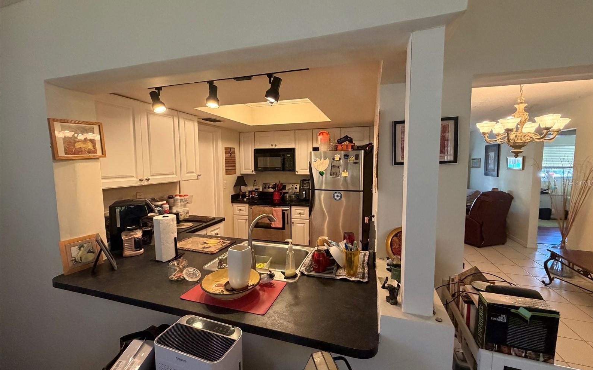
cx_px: 298
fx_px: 242
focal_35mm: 15
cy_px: 183
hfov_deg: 101.5
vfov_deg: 74.8
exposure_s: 1/60
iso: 500
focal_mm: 2.22
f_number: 2.2
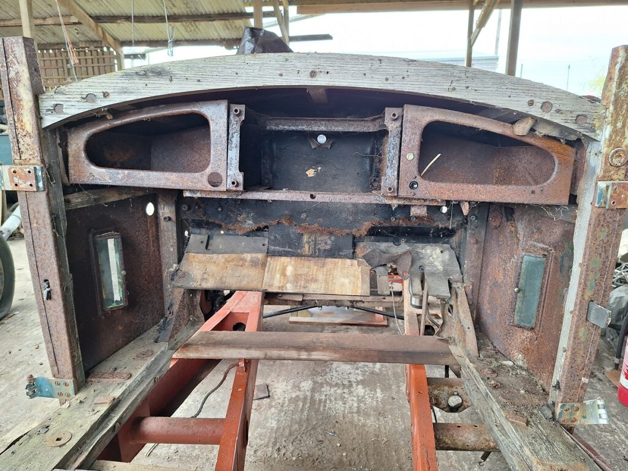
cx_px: 314
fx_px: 417
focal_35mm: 23
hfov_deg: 73.9
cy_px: 236
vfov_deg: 58.9
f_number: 1.8
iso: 64
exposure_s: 1/100
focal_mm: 5.54
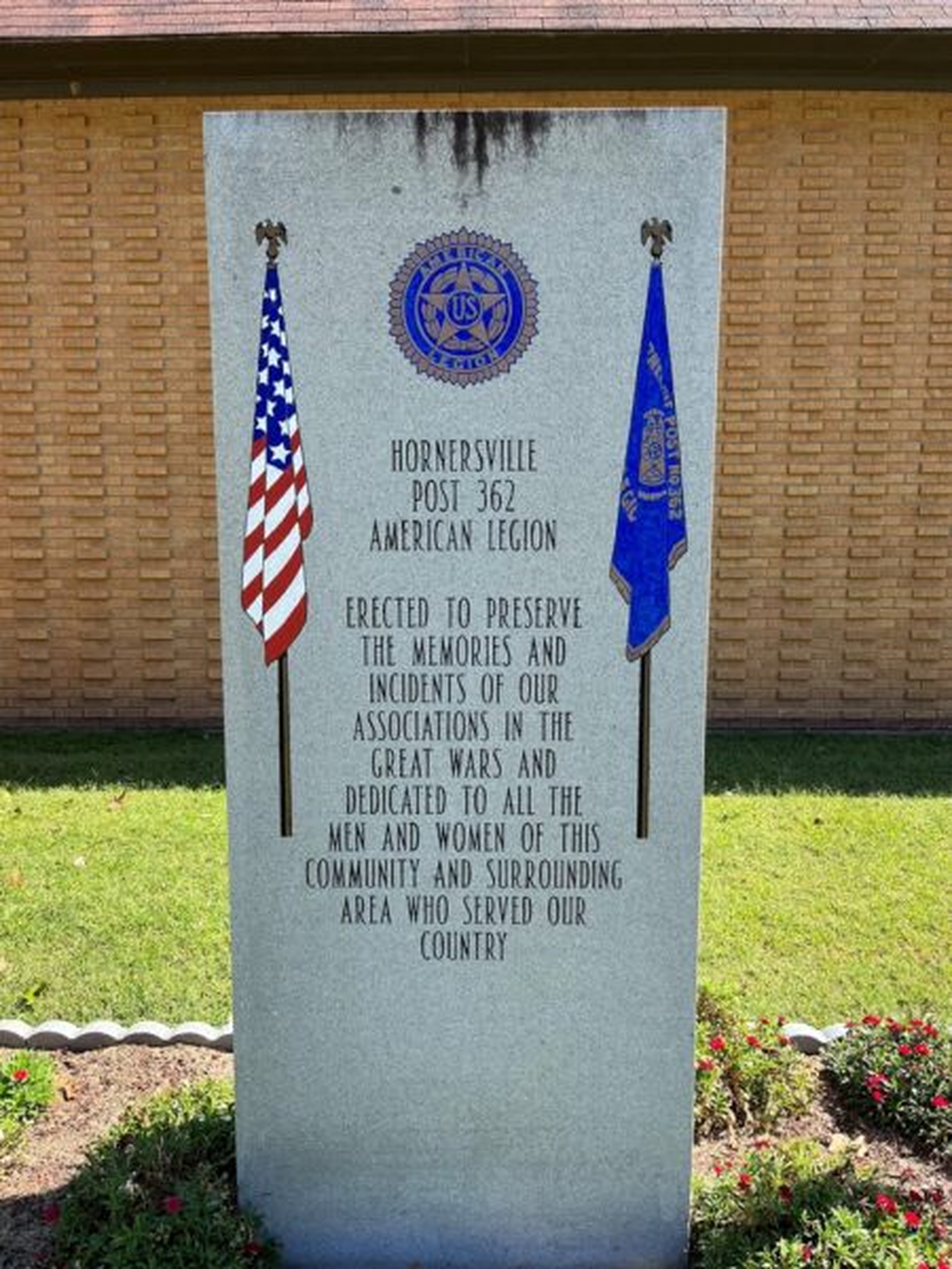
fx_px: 953
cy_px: 634
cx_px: 476
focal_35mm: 26
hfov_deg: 53.1
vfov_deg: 67.3
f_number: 1.6
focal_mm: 5.1
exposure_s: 1/1009
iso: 50
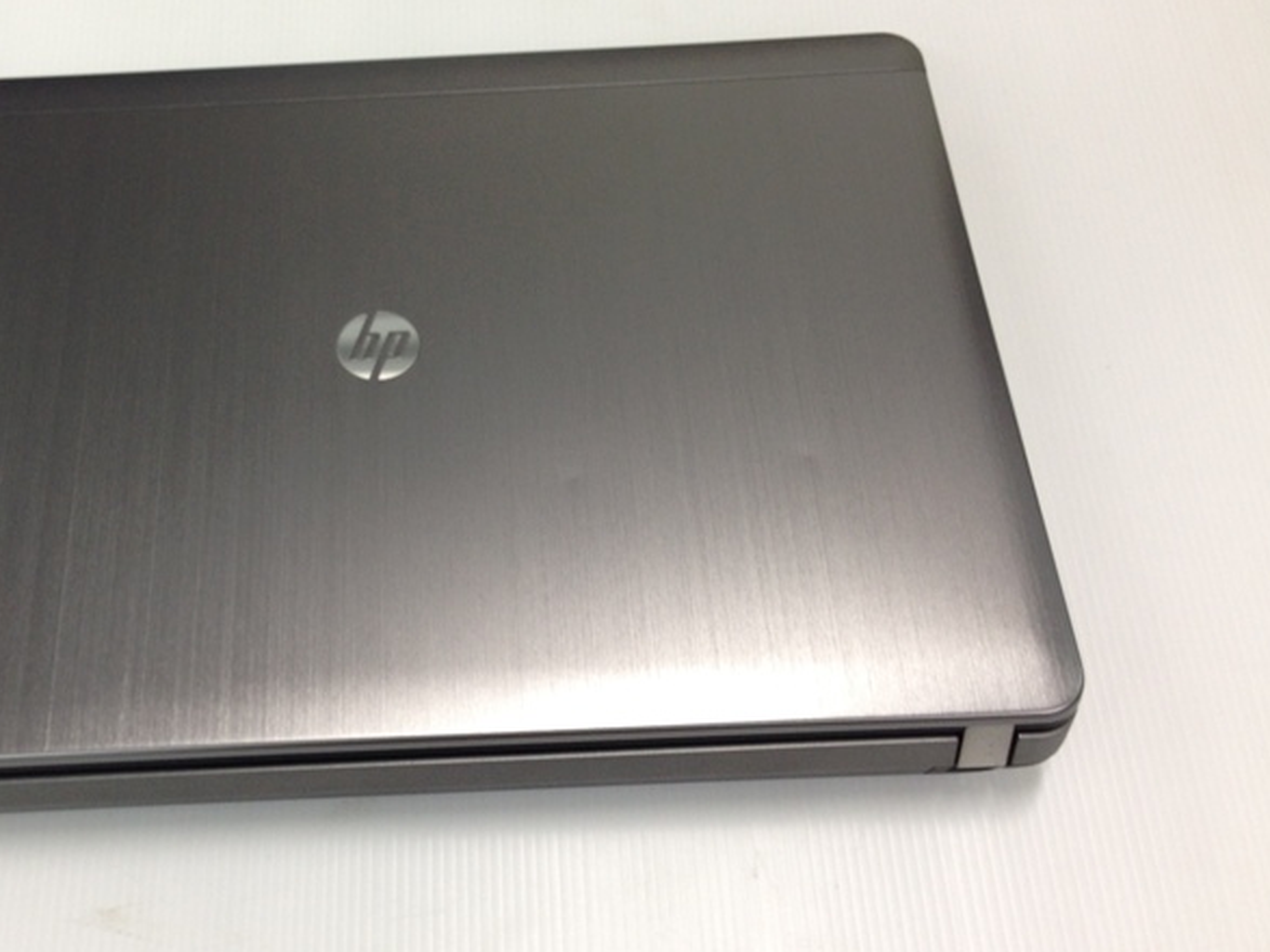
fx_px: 1651
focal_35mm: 45
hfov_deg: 41.6
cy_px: 459
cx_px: 433
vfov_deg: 32.2
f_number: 2.4
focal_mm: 4.12
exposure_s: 1/20
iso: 64
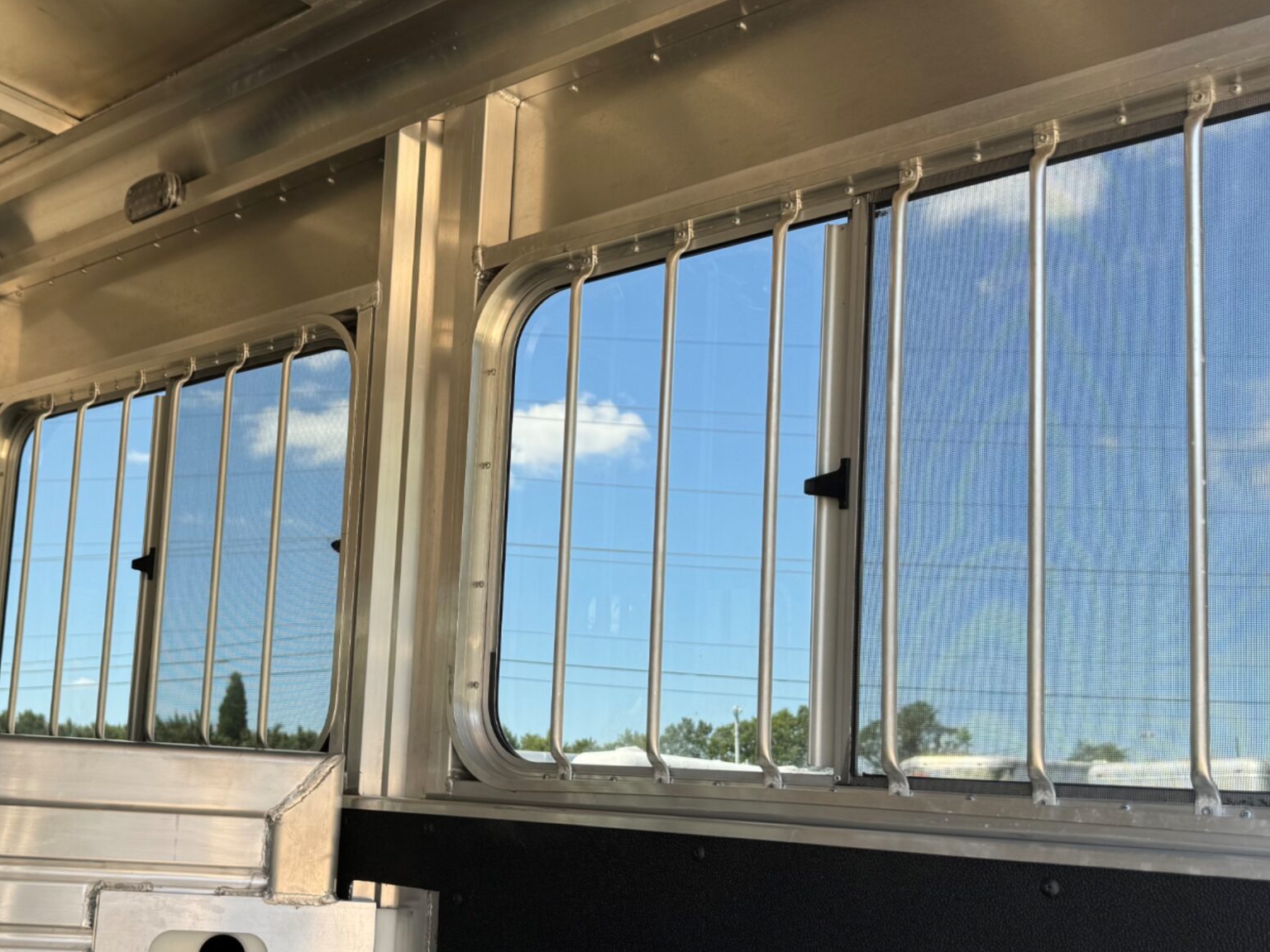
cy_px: 589
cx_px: 421
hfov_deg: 46.1
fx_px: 1468
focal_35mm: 40
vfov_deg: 35.8
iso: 80
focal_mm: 6.76
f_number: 1.78
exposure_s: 1/639
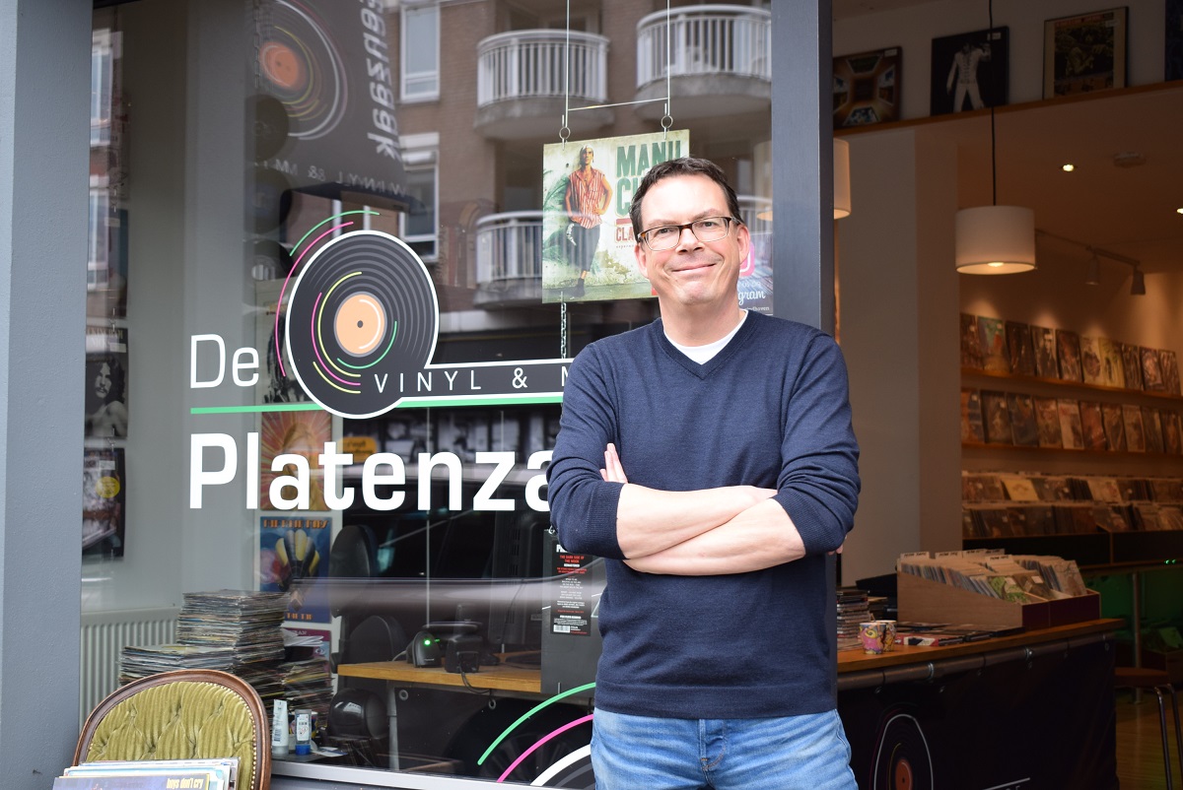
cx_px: 592
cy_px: 395
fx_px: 1677
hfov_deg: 38.9
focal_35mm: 51
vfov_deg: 26.5
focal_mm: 34
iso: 400
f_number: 5
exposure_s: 1/100
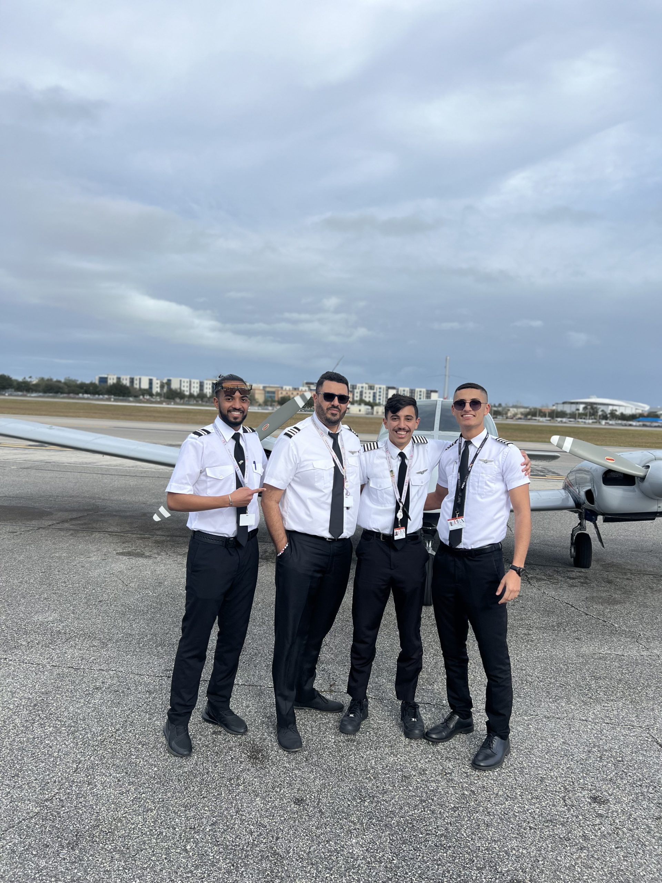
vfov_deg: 67.3
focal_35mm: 26
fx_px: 663
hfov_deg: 53.1
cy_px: 442
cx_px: 331
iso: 50
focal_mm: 5.7
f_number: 1.5
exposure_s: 1/5319
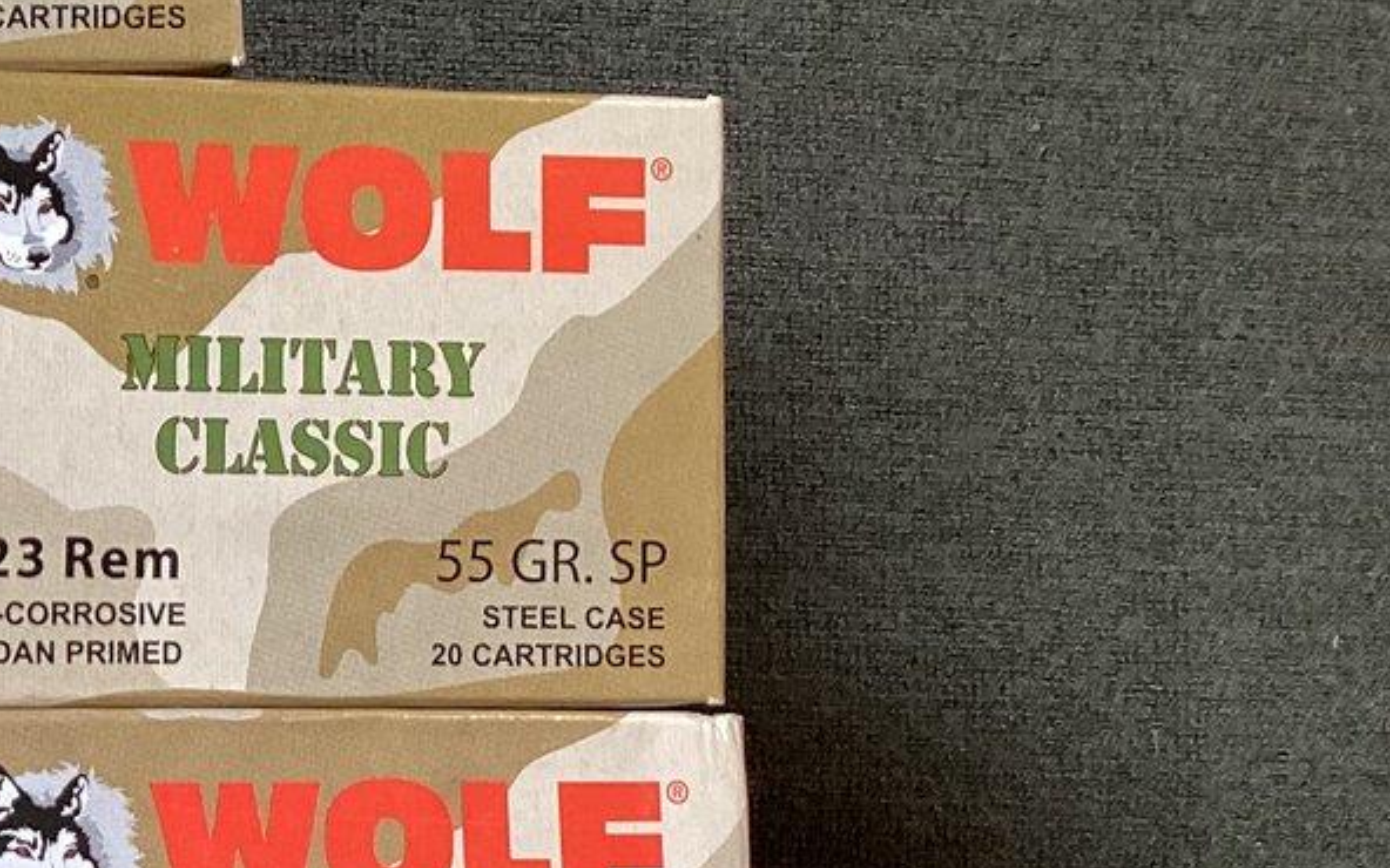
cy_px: 578
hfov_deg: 22.9
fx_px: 3182
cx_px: -215
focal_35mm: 84
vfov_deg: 15.5
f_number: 2.4
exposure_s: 1/50
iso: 80
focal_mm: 3.3
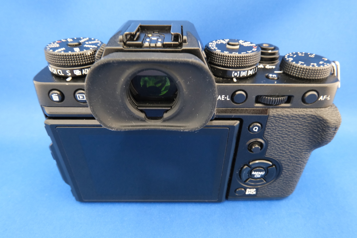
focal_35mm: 23
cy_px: 119
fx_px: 228
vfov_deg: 55.1
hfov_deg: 76.1
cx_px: 178
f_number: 11
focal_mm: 15
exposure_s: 1/5.3
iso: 3200
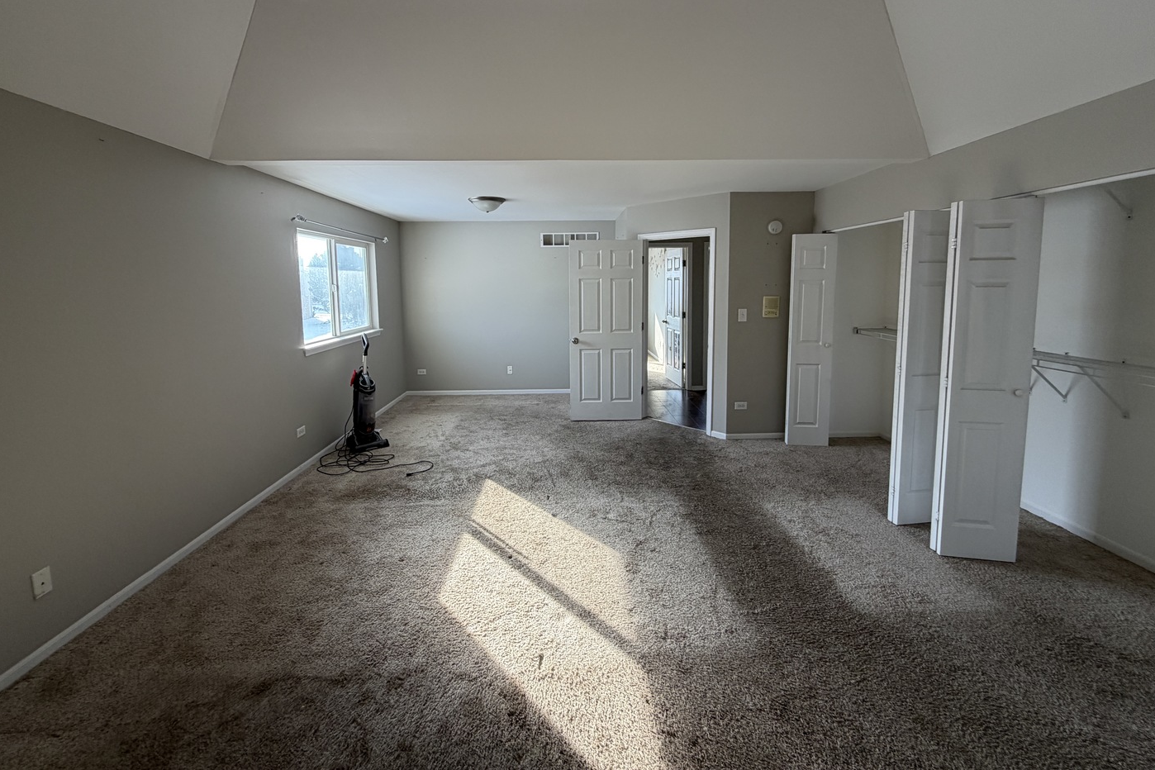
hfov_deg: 100.4
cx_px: 578
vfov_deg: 76.8
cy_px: 326
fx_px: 481
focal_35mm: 15
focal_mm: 2.22
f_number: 2.2
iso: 80
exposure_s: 1/121
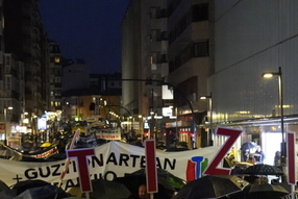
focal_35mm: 127
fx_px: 1052
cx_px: 175
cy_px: 202
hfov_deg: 16.1
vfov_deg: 10.7
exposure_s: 1/160
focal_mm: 50
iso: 10000
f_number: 4
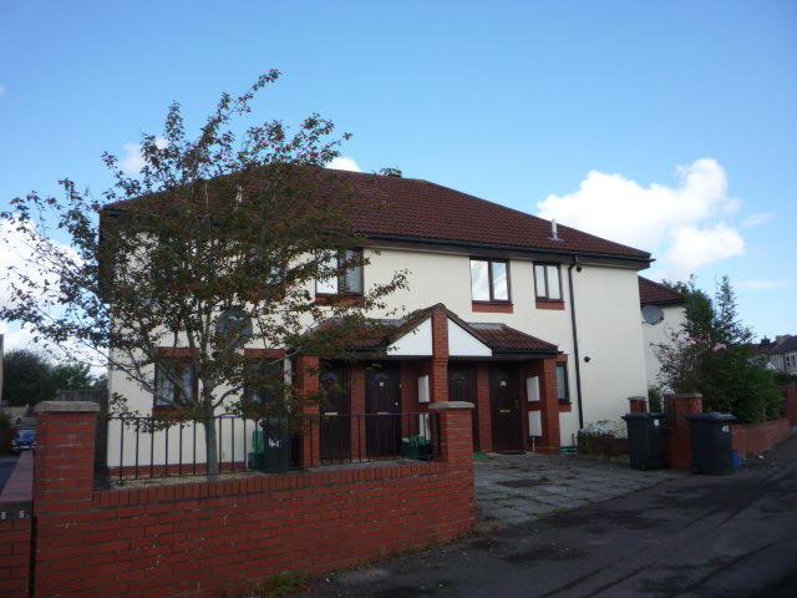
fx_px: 691
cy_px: 299
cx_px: 398
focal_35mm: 30
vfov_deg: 46.8
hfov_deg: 60.0
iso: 100
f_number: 4.5
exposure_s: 1/400
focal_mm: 5.2
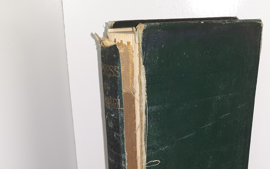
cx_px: 179
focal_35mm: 48
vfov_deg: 26.1
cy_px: 149
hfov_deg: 41.3
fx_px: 353
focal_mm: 3.7
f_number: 1.7
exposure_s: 1/120
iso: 64
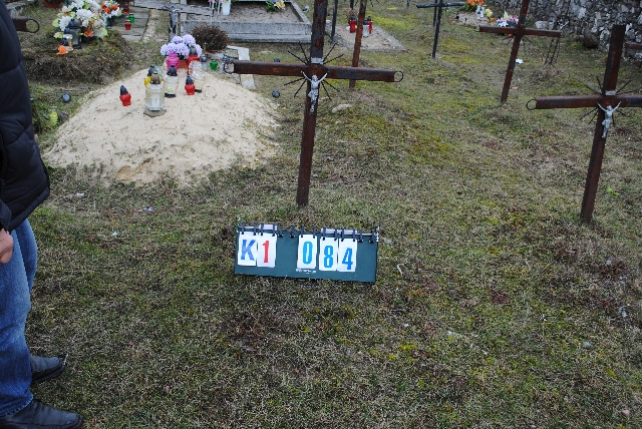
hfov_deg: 53.1
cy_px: 214
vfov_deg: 36.9
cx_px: 321
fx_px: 643
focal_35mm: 36
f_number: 5.6
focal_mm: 24
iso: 110
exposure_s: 1/125
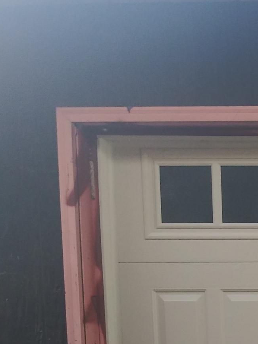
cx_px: 512
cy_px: 360
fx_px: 805
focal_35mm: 81
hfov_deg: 14.9
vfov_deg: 23.0
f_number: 2.2
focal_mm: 3.7
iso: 50
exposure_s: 1/60
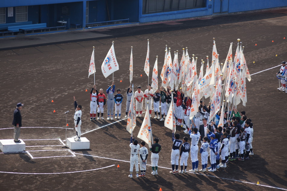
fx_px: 1075
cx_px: 144
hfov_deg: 15.2
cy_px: 96
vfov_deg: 10.1
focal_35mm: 135
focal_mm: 90
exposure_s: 1/500
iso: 100
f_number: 4
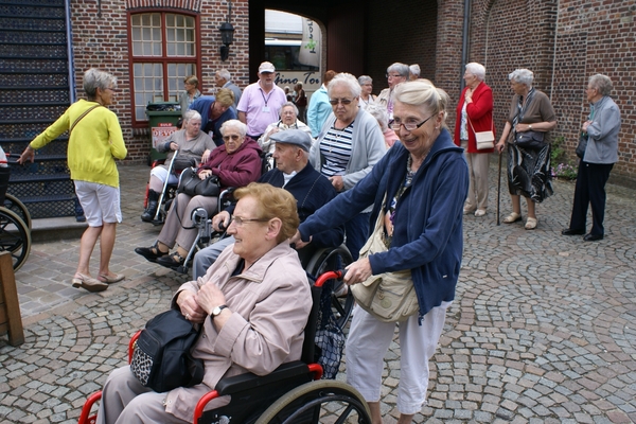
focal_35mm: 30
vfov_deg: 43.6
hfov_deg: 61.9
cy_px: 212
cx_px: 318
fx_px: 530
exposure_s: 1/80
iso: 100
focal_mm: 20
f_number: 8
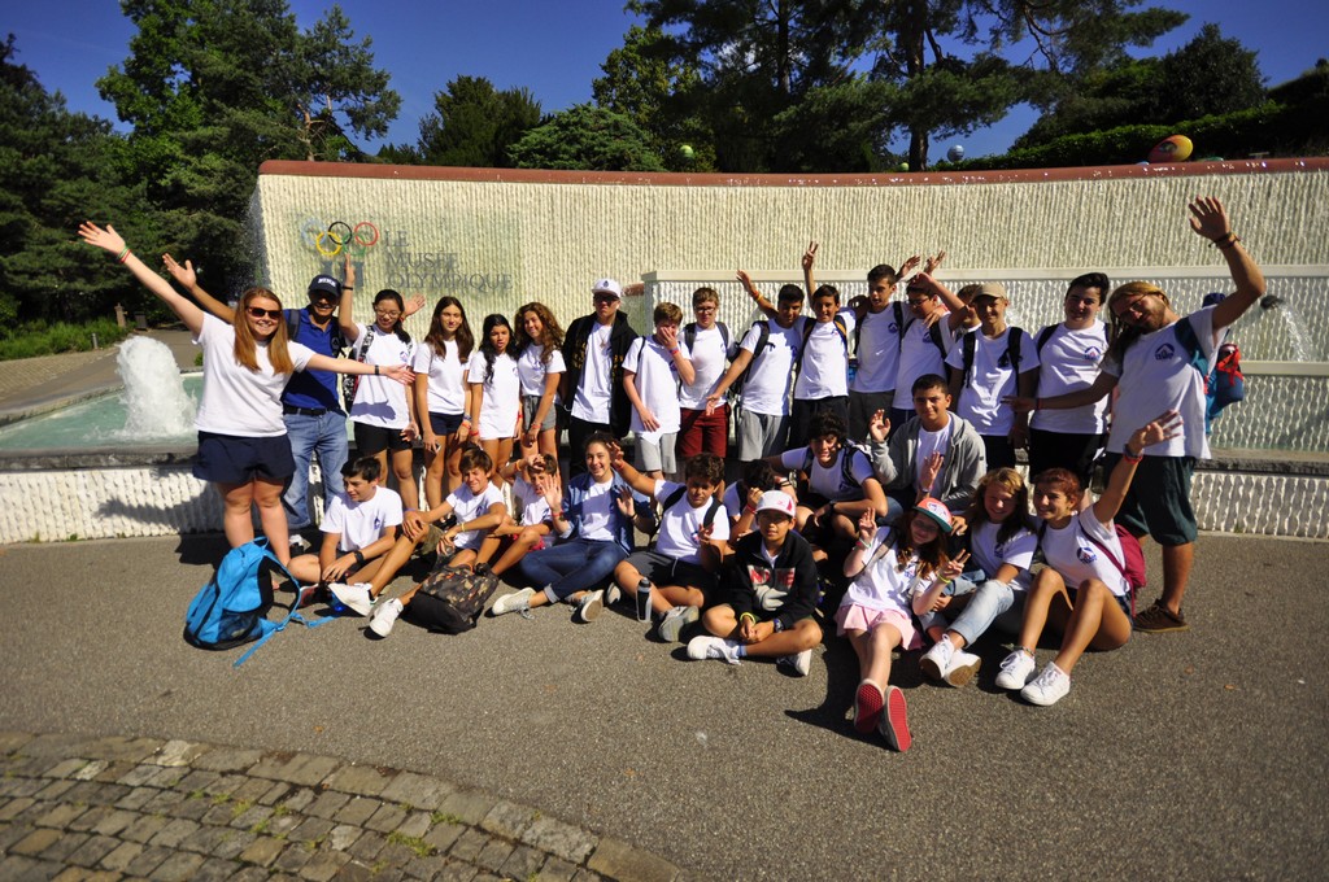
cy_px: 441
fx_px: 553
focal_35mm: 15
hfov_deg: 100.5
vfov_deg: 77.2
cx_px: 664
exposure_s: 1/4000
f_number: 4
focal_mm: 10
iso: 200
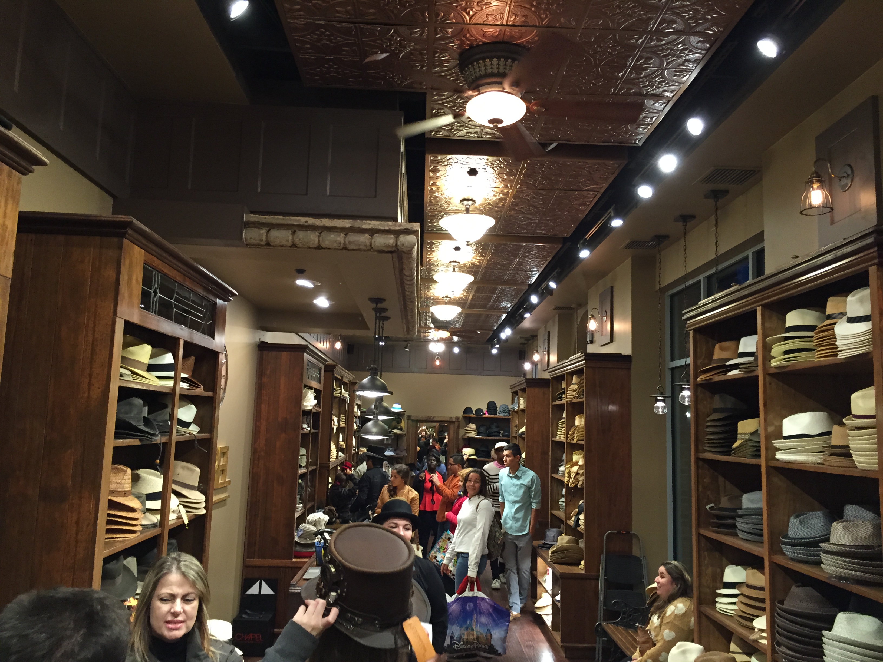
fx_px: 740
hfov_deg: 61.7
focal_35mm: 29
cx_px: 442
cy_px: 331
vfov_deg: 48.2
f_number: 2.2
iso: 125
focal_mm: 4.15
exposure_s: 1/30
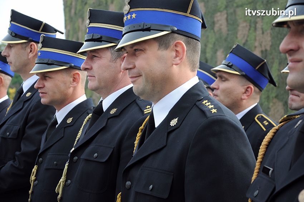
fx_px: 835
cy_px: 101
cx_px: 152
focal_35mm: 99
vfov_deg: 13.8
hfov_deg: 20.6
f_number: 5.6
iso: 500
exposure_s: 1/500
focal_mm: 66
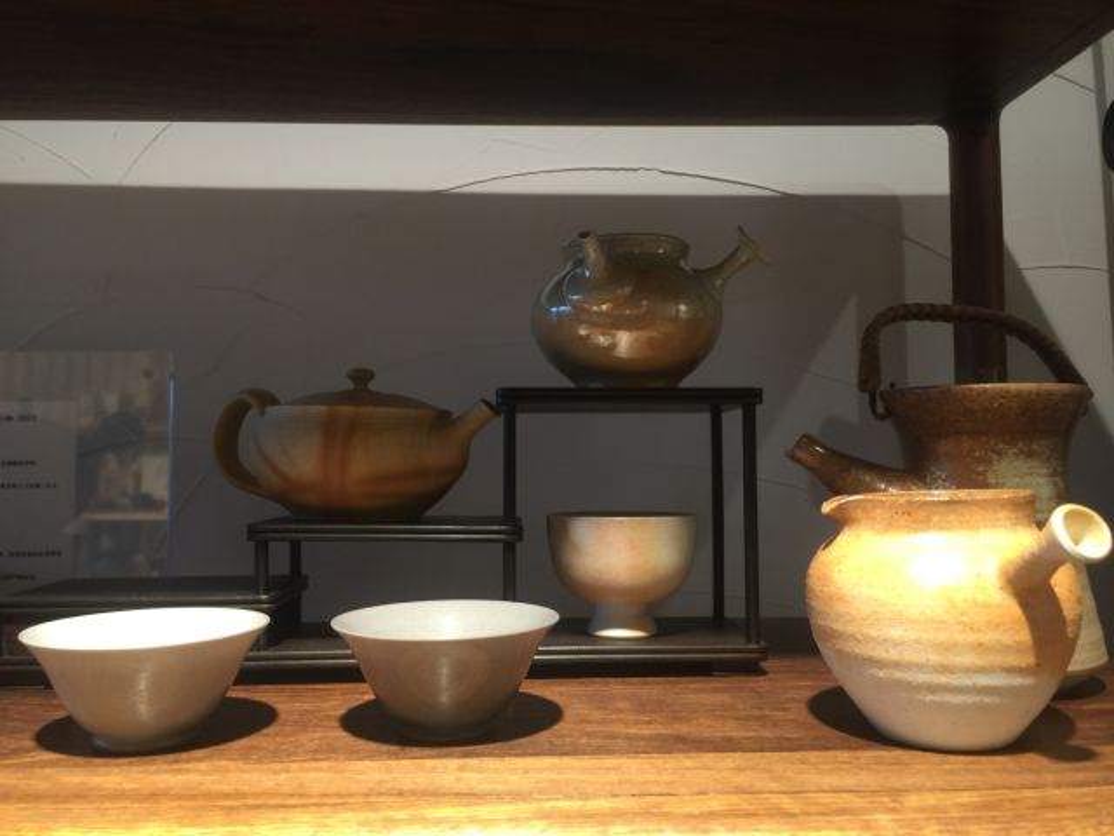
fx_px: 933
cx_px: 557
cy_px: 418
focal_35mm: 29
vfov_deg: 48.2
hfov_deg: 61.7
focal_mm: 4.15
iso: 50
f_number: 2.2
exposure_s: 1/33
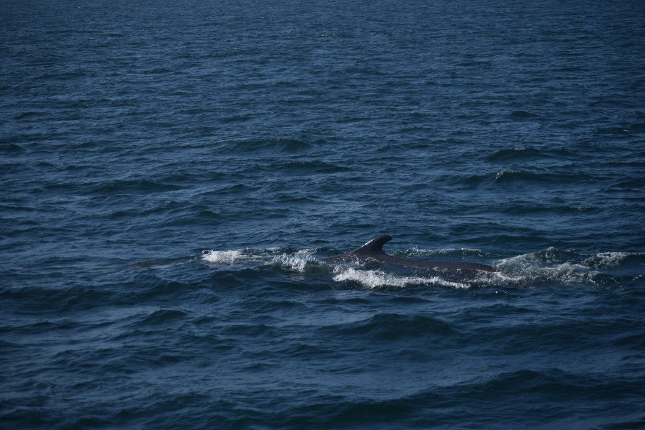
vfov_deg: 8.7
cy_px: 215
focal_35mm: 158
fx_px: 2822
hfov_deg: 13.0
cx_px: 322
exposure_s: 1/4000
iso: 200
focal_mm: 105
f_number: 4.8
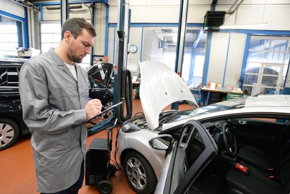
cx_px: 145
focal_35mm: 19
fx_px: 153
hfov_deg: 86.9
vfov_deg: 64.6
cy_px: 97
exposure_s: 1/200
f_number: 4.5
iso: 2200
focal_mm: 19
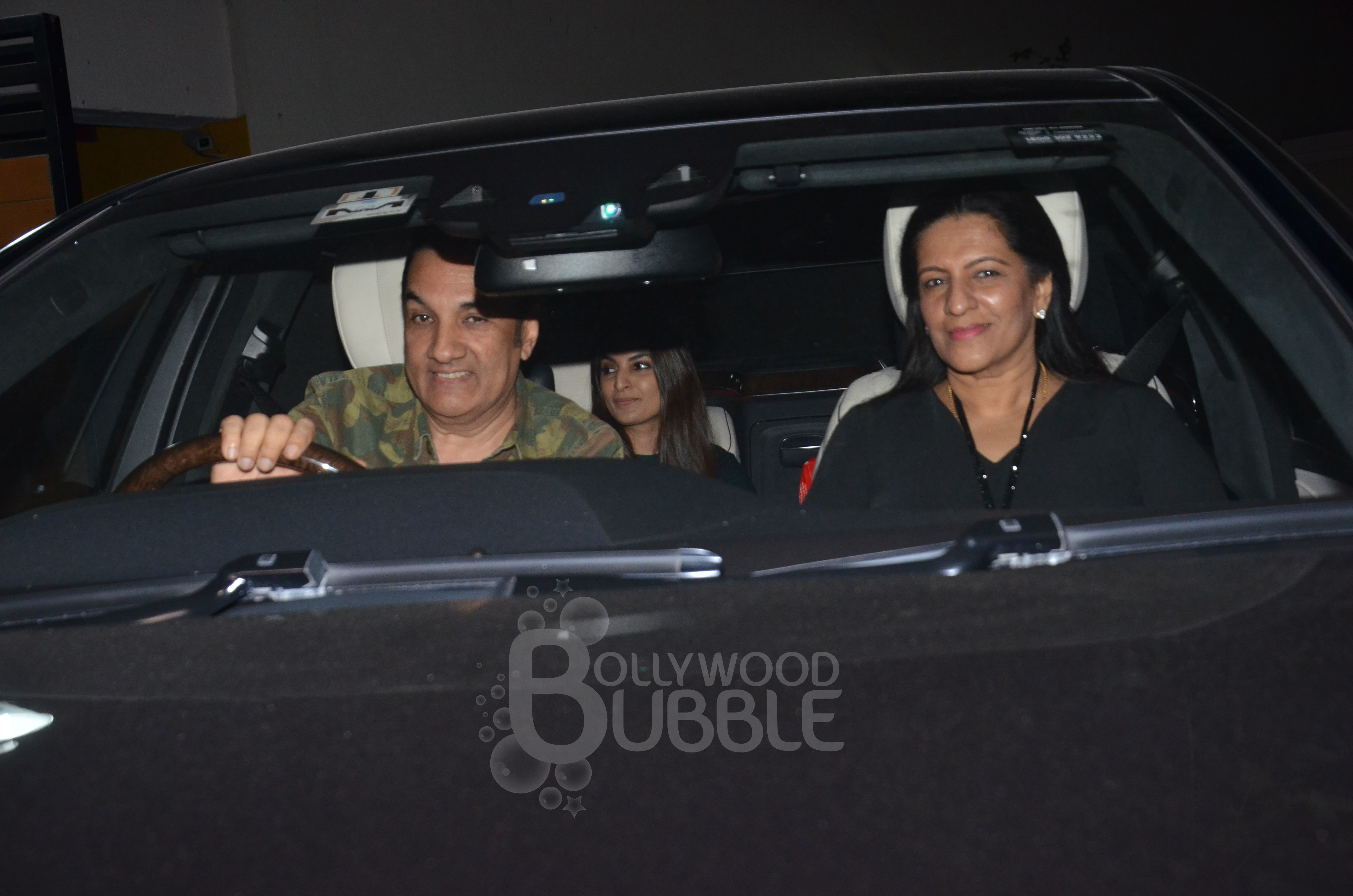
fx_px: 1969
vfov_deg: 25.6
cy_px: 448
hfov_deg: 37.9
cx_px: 676
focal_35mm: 52
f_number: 5.6
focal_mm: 35
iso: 1000
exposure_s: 1/200
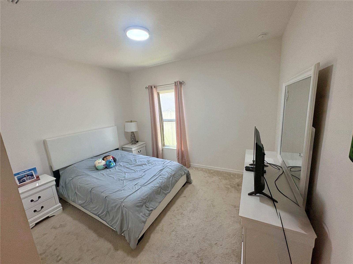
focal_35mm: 14
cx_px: 176
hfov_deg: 102.1
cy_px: 132
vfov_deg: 85.7
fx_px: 143
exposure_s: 1/120
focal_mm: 2.22
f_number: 2.2
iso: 125
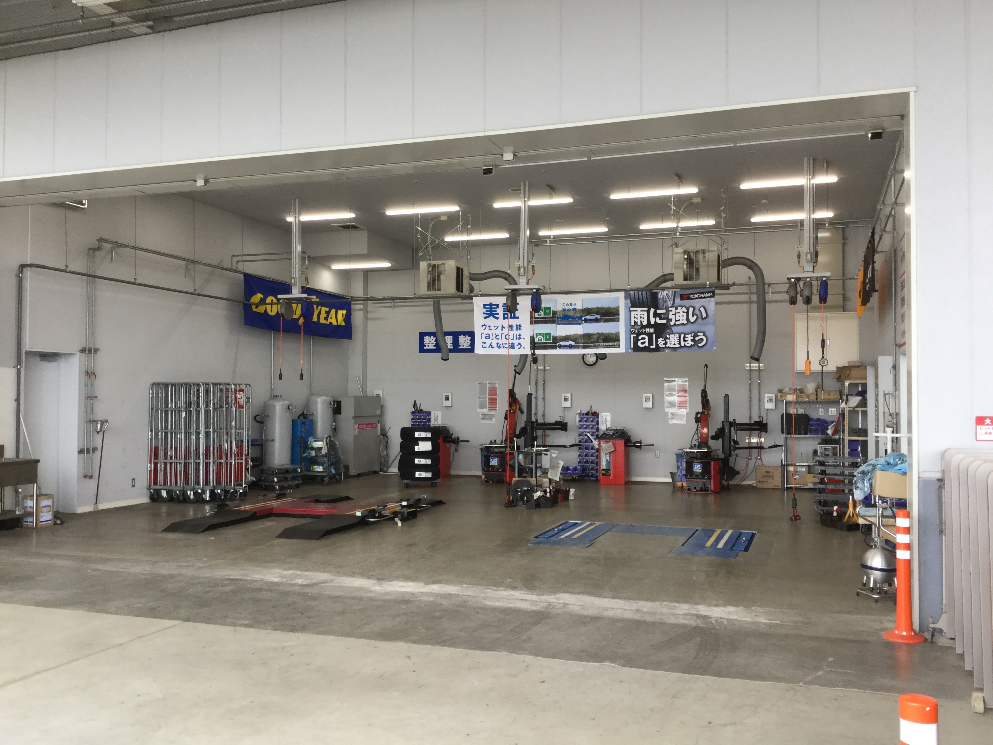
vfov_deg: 45.4
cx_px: 496
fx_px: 889
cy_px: 372
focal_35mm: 31
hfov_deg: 58.4
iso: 25
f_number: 2.4
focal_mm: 3.3
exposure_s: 1/40
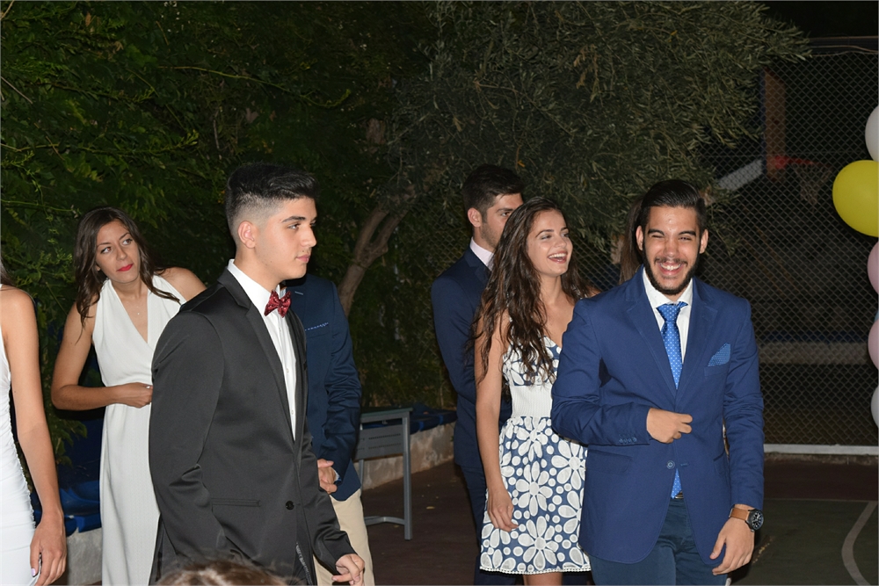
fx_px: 2015
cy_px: 293
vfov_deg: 16.6
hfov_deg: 24.6
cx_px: 440
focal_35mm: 82
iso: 800
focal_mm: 55
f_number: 5.6
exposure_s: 1/60
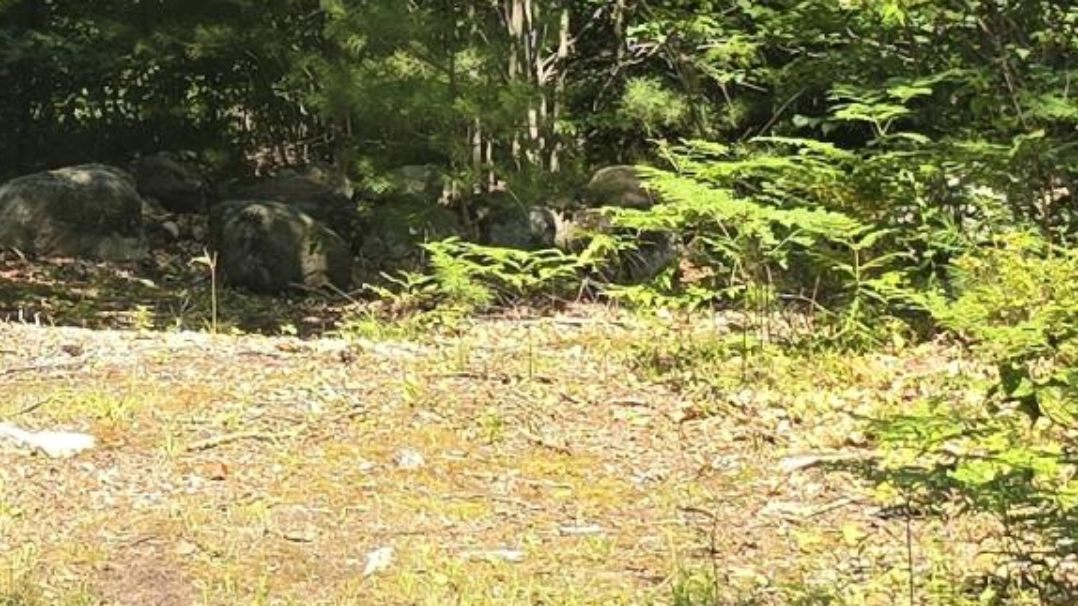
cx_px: -500
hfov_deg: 15.2
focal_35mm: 131
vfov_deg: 9.0
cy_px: -398
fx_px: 3745
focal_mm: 6.3
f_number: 1.7
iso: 12
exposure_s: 1/180
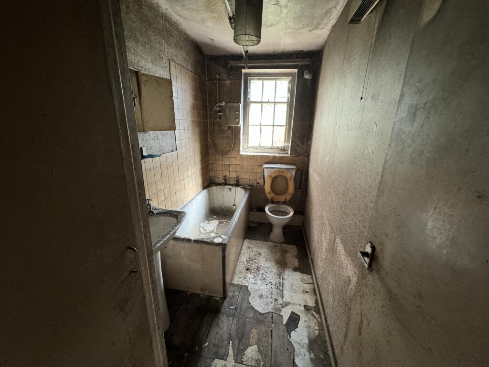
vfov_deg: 85.7
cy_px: 184
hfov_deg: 102.1
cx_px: 244
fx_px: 198
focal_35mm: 14
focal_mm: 2.22
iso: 400
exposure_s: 1/60
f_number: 2.2
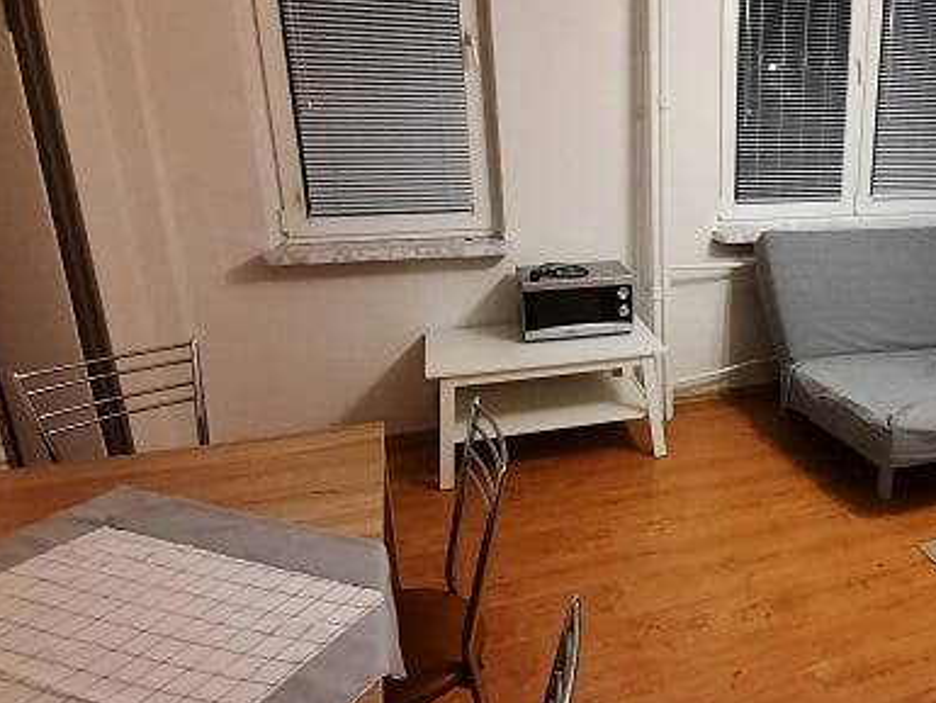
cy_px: 333
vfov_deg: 51.4
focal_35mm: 27
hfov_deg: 59.9
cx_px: 754
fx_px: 730
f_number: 2.2
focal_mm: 1.74
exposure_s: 1/25
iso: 200
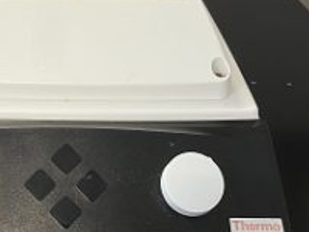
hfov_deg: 29.3
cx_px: 74
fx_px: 580
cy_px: 38
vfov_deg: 22.2
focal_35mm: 65
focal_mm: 5.1
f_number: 1.6
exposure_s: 1/60
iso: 200
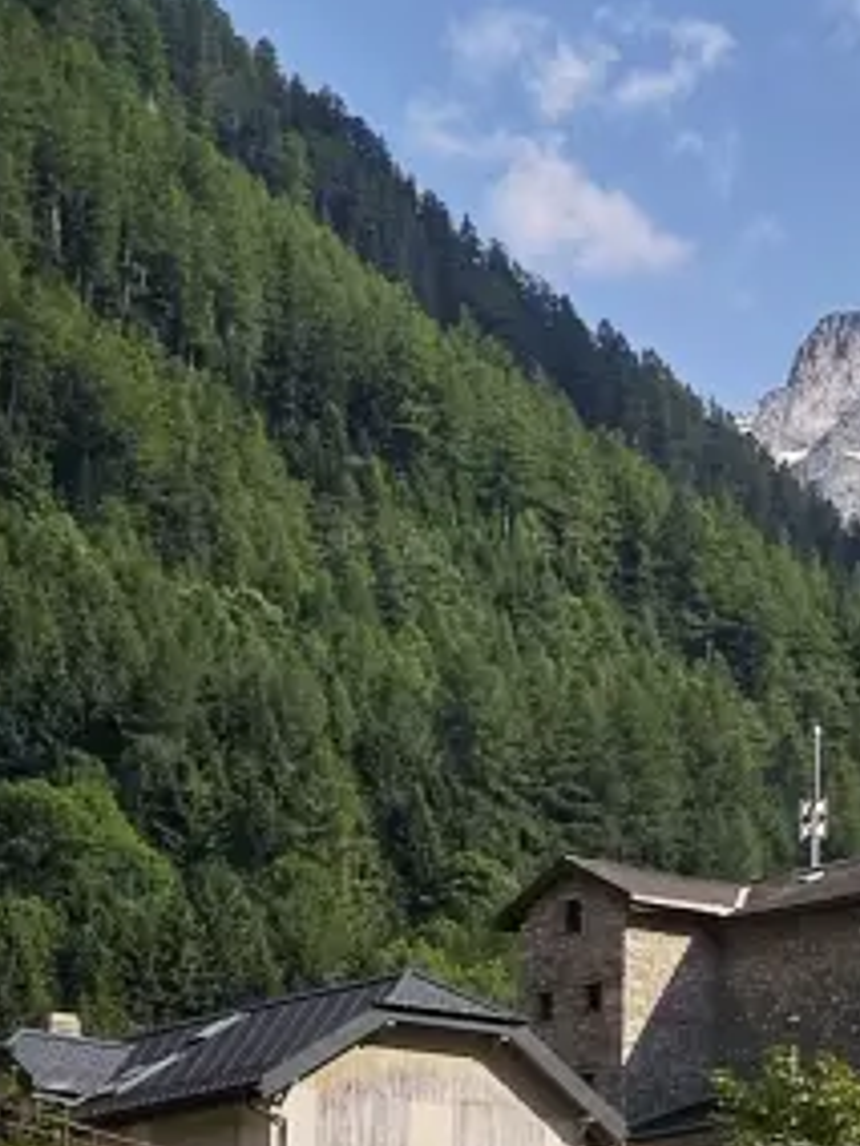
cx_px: 1429
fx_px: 6857
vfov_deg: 9.5
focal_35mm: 207
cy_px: 1126
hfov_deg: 7.0
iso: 50
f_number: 1.6
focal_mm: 6.55
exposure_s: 1/4435
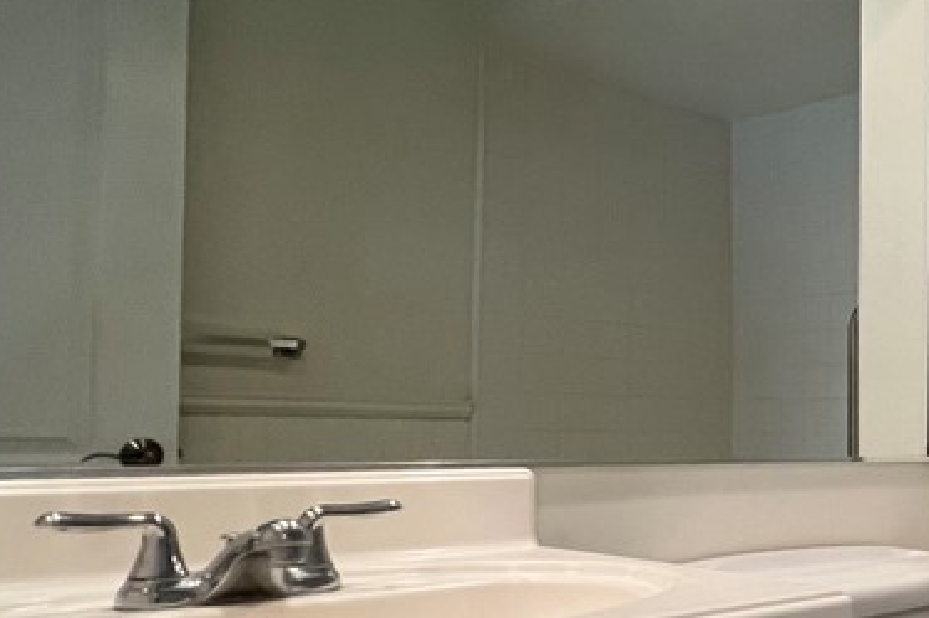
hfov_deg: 39.5
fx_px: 954
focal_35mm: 37
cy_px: 400
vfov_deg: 35.6
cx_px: 1081
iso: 250
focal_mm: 1.57
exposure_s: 1/120
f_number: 1.8
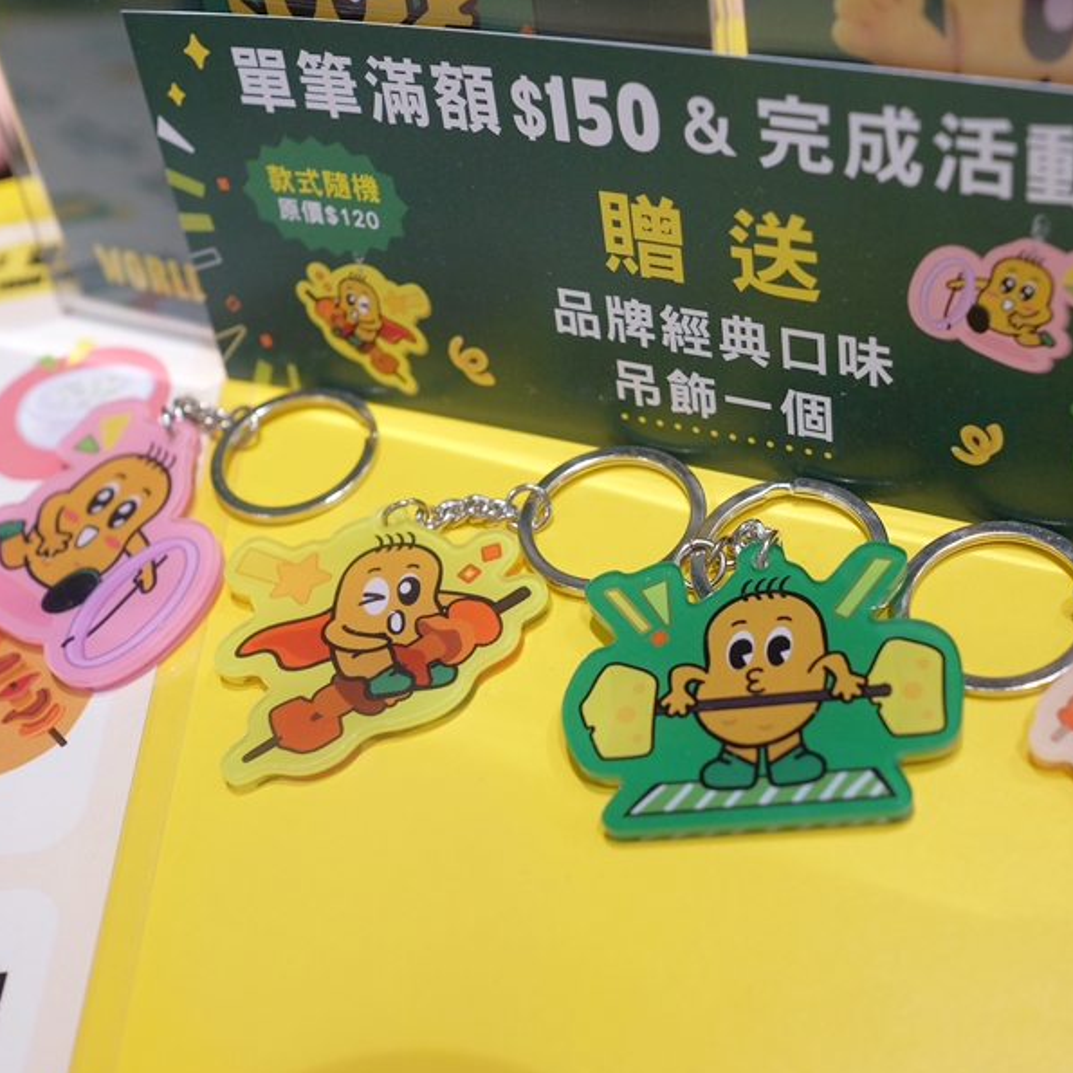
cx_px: 651
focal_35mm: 45
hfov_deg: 37.4
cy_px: 539
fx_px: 1578
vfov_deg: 37.6
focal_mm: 23
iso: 1000
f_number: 3.6
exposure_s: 1/60
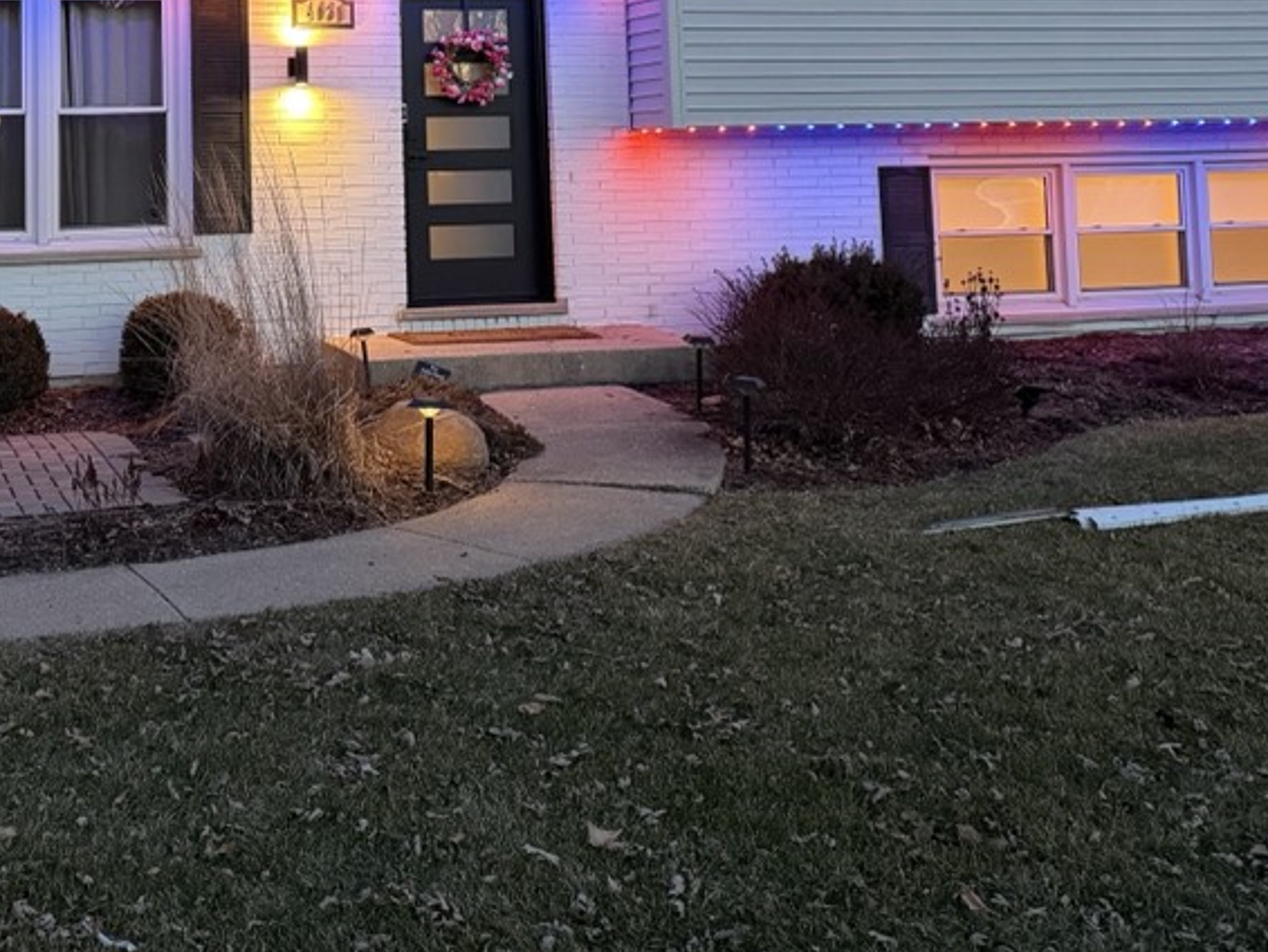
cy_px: 20
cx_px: 314
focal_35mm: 51
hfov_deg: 36.6
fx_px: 1869
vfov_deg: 27.1
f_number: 1.78
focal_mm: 6.76
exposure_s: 1/60
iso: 640
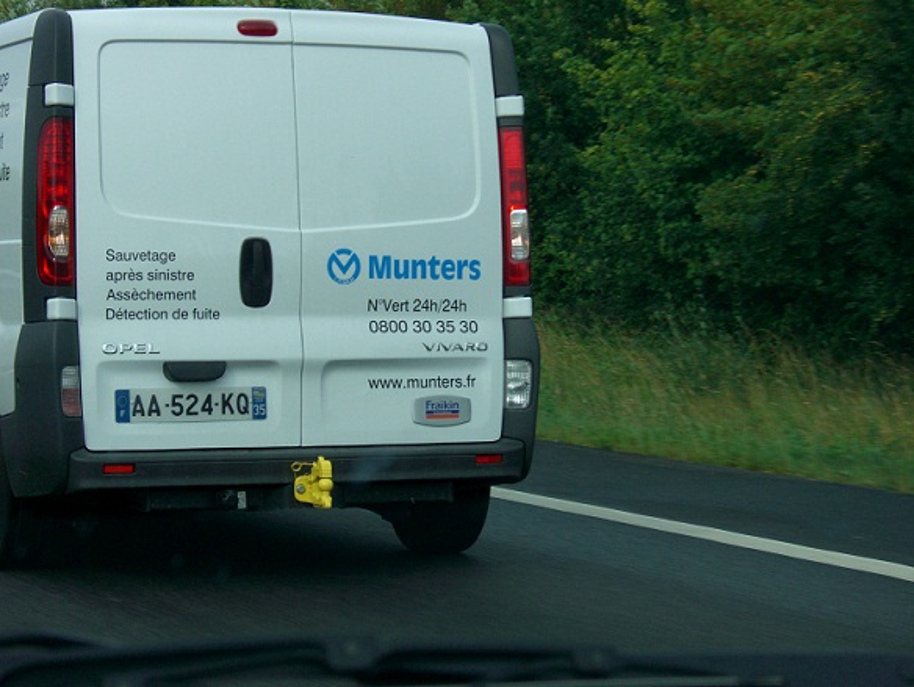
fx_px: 3013
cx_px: 457
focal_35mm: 114
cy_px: 344
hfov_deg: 17.3
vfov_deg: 13.0
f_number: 5.4
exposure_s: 1/320
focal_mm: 23.7
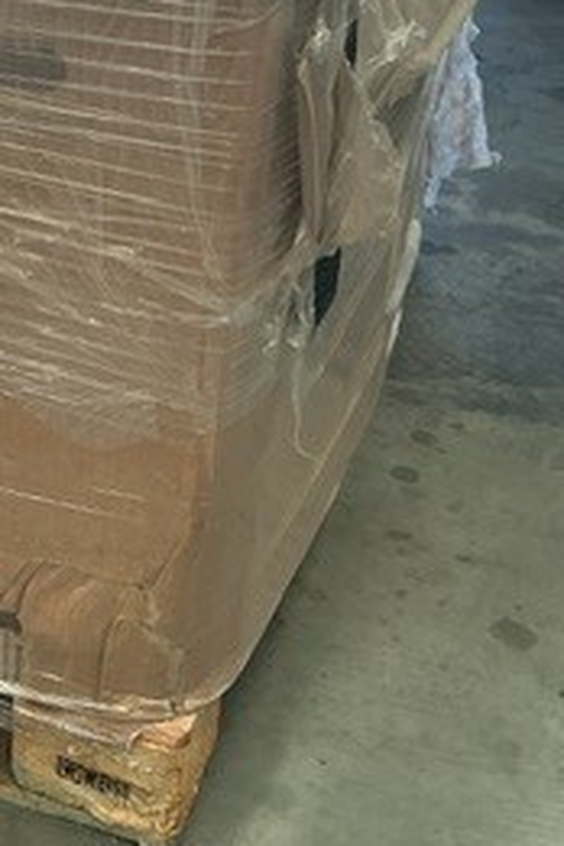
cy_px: 201
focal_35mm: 74
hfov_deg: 17.1
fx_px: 1739
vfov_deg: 26.9
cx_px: -214
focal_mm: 3
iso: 64
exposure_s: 1/120
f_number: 1.8
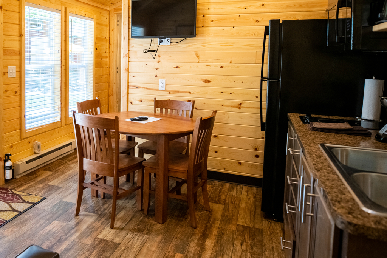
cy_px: 79
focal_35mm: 30
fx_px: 323
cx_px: 106
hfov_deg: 59.2
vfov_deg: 42.8
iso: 1600
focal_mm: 16
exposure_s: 1/100
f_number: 2.8
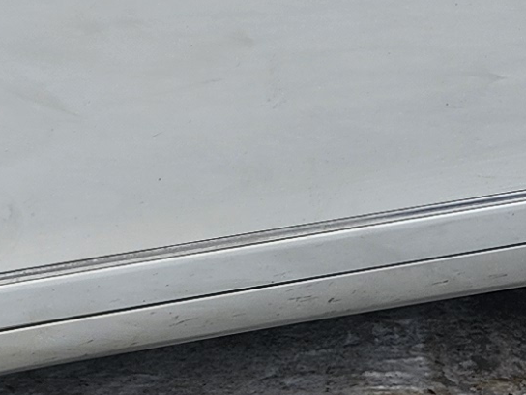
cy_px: -199
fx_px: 2568
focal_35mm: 169
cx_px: -13
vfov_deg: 8.6
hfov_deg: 11.6
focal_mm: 5.4
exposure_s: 1/609
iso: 20
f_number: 1.8
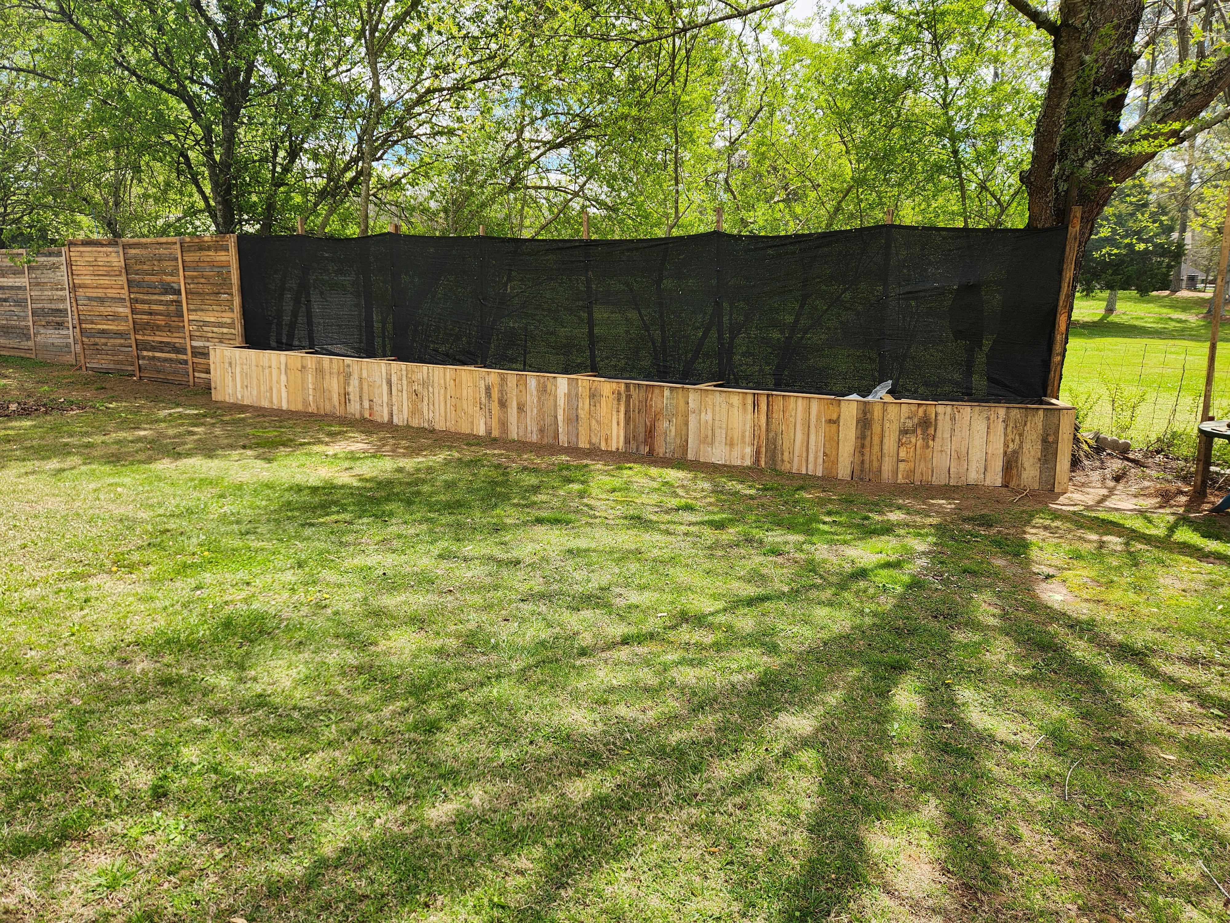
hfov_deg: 73.9
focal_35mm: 23
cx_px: 615
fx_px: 817
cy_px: 462
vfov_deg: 58.9
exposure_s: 1/711
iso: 20
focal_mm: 5.4
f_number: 1.8
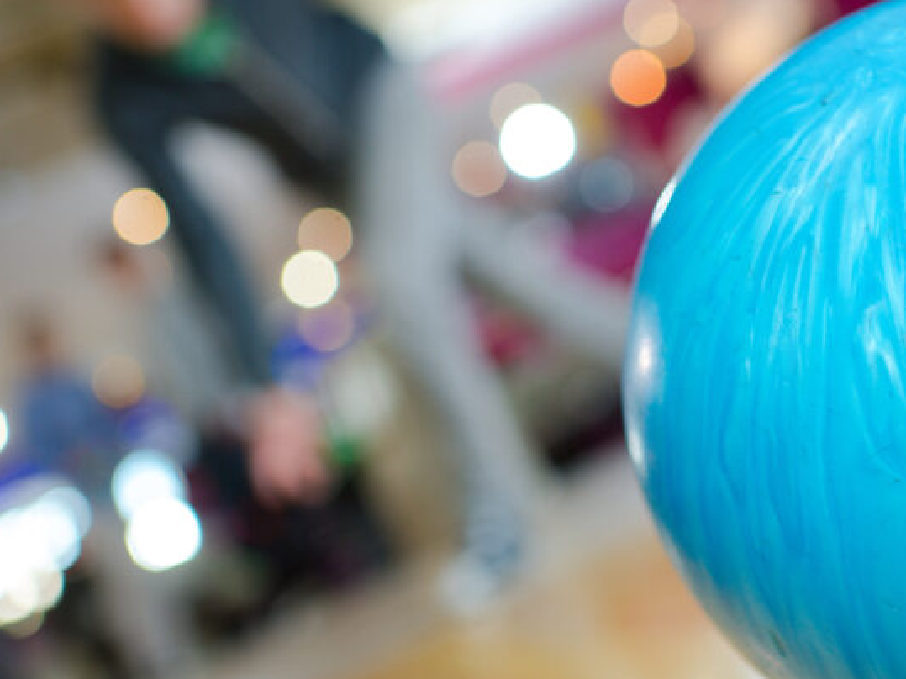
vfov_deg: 24.4
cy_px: 322
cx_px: 608
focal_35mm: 60
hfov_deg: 31.9
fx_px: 1570
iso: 250
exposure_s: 1/60
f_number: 2.8
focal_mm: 35
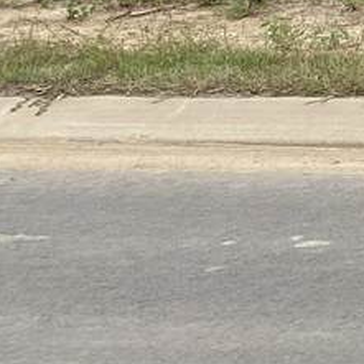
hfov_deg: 10.3
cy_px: -226
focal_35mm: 133
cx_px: 1015
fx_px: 1582
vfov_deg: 12.3
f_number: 1.8
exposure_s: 1/1147
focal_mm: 4.25
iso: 32
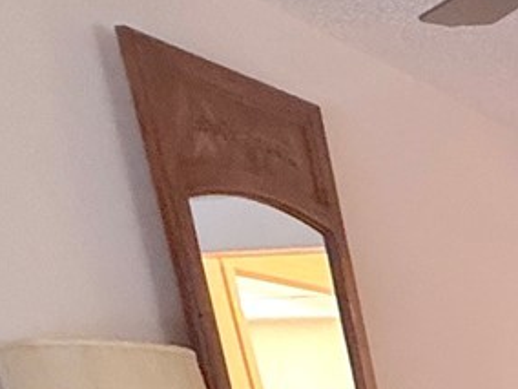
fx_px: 1182
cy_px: 813
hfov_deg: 15.5
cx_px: 1193
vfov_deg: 14.8
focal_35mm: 79
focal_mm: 2.22
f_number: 2.2
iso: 320
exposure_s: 1/60
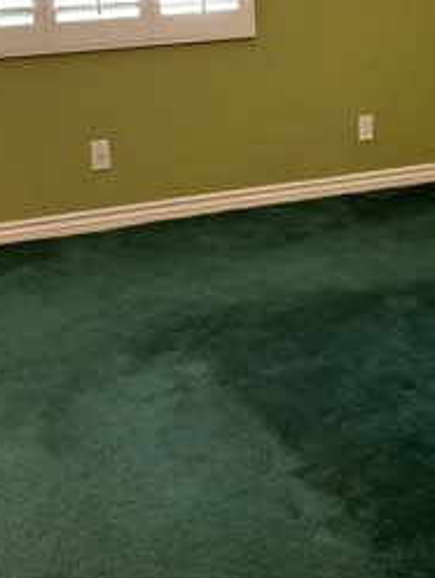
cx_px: 285
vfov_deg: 25.8
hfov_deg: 19.6
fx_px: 1253
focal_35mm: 75
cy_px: 183
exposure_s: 1/25
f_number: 1.8
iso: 250
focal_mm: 3
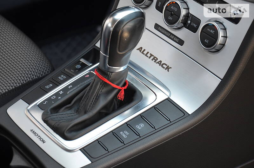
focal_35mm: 120
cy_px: 84
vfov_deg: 11.4
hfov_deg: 17.1
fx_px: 845
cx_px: 127
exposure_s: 1/100
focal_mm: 80
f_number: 5.3
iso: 400
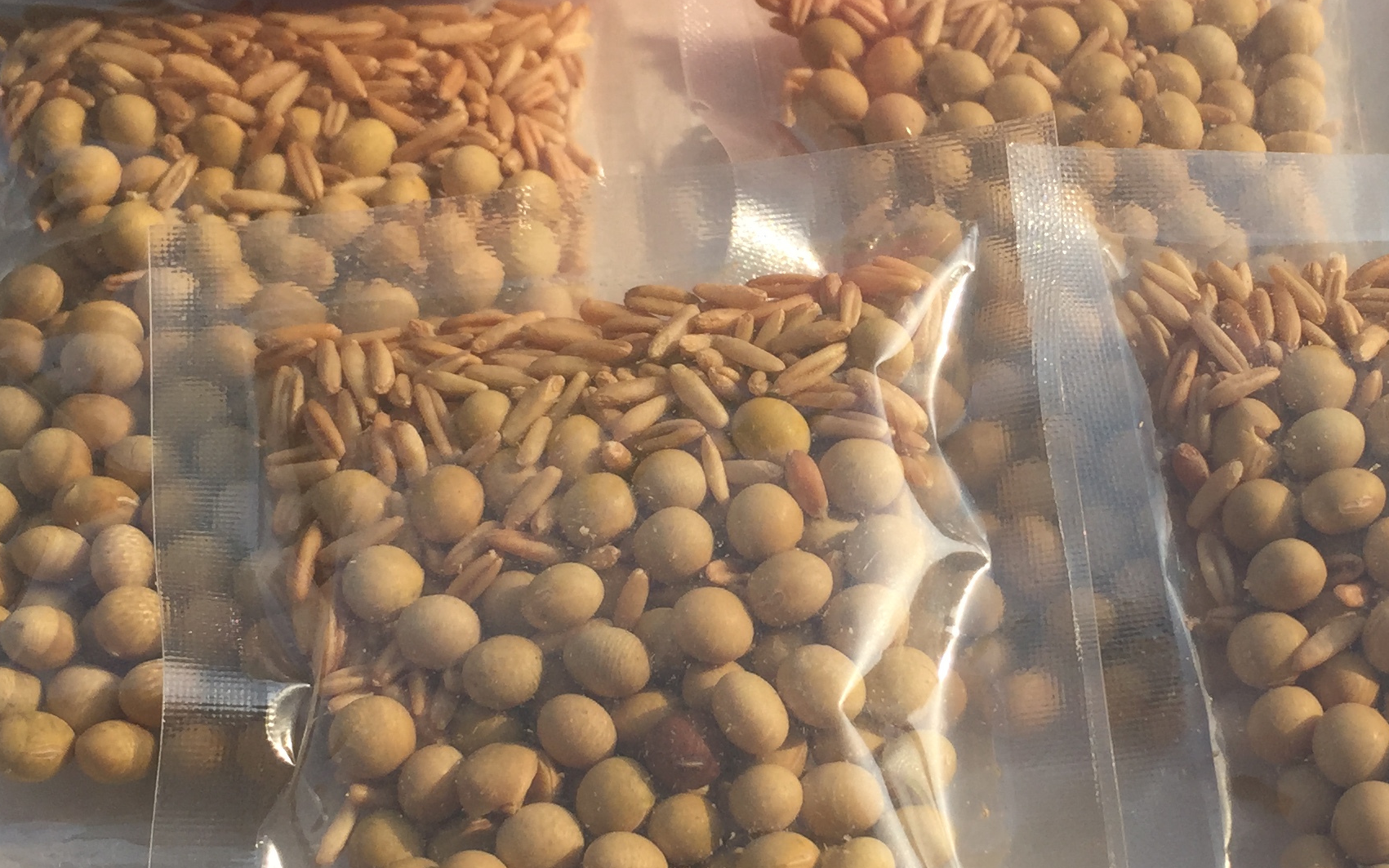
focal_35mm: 59
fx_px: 2233
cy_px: 447
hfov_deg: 34.2
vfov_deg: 22.0
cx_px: 936
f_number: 2.2
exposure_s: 1/1522
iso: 32
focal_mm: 4.15
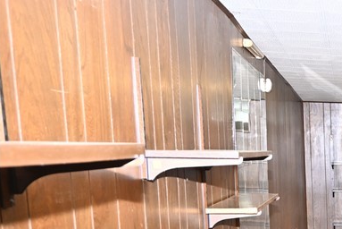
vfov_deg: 19.1
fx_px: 646
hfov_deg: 24.5
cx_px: 483
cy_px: 267
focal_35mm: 68
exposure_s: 1/60
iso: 560
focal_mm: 16
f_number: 4
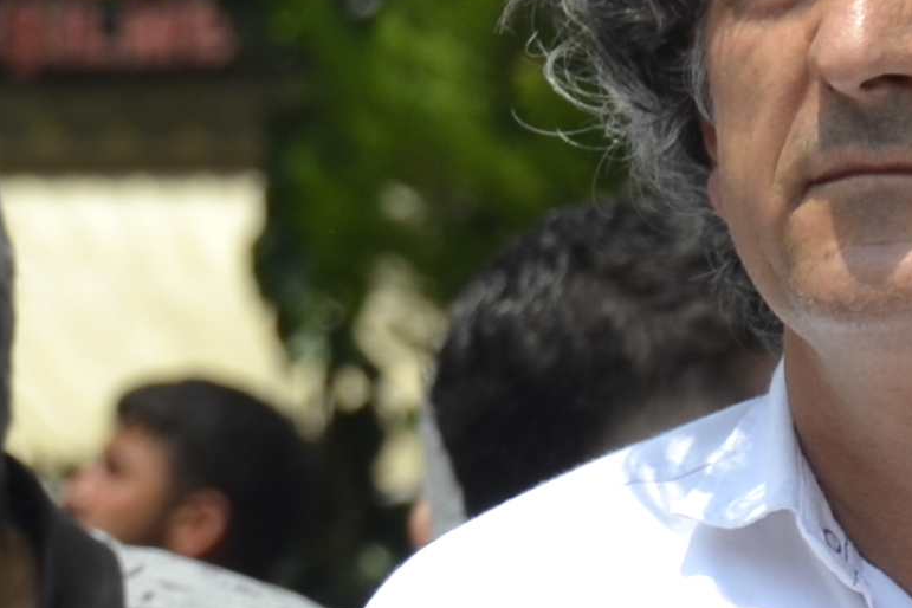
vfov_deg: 1.7
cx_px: -854
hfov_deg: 2.5
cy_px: 444
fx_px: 20442
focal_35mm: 807
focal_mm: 90
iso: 100
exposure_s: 1/250
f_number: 8
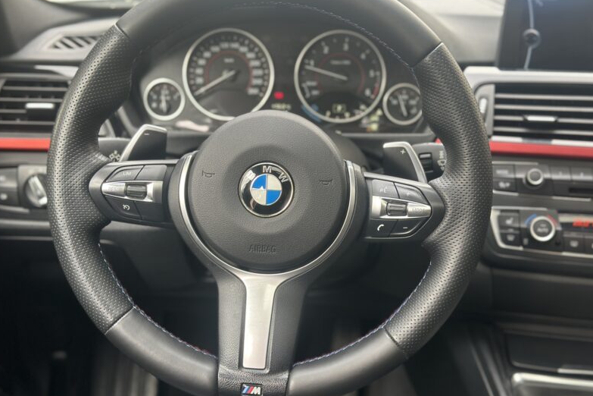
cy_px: 181
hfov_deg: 38.9
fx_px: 840
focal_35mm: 51
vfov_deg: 26.5
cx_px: 294
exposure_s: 1/100
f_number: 1.78
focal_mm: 6.86
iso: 125
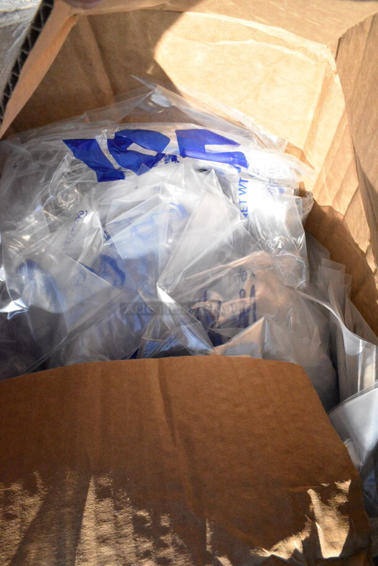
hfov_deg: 48.0
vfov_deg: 67.3
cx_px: 189
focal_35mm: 27
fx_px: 425
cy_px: 283
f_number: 16
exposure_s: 1/1250
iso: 6400
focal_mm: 18
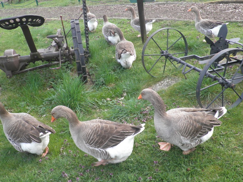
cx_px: 124
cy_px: 83
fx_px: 267
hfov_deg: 49.0
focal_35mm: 38
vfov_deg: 37.7
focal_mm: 5
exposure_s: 1/80
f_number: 3.5
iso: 64
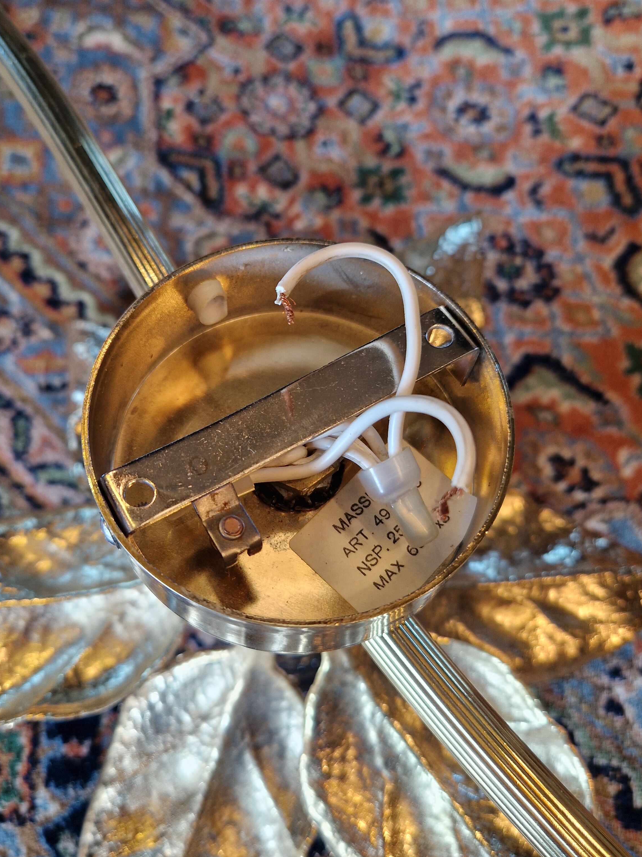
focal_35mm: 30
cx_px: 300
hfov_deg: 46.8
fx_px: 742
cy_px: 416
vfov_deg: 60.0
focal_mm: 5.4
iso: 125
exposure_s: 1/100
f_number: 1.8
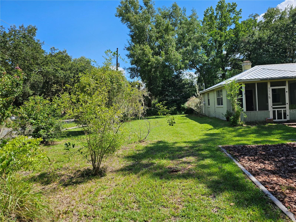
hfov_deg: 73.9
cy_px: 111
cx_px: 148
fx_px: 197
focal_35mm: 23
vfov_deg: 58.9
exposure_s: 1/619
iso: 10
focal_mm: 6.3
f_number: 1.7
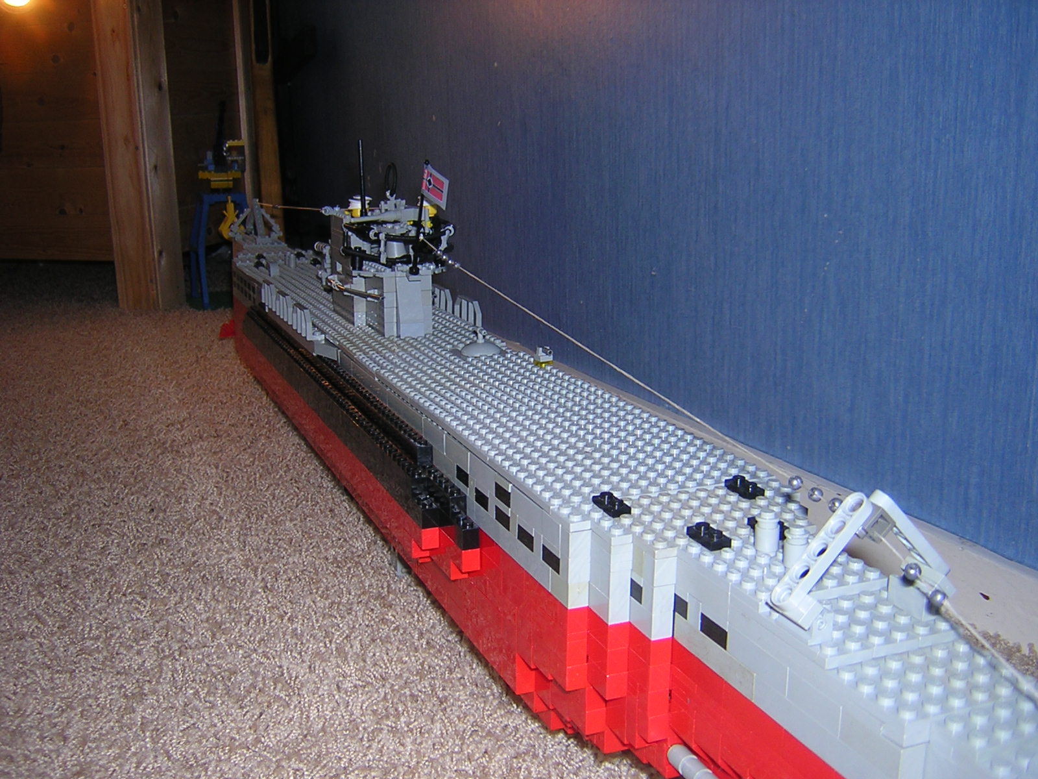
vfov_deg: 39.7
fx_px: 1080
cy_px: 390
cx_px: 519
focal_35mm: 36
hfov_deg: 51.4
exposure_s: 1/60.1
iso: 100
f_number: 2.6
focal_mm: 4.7
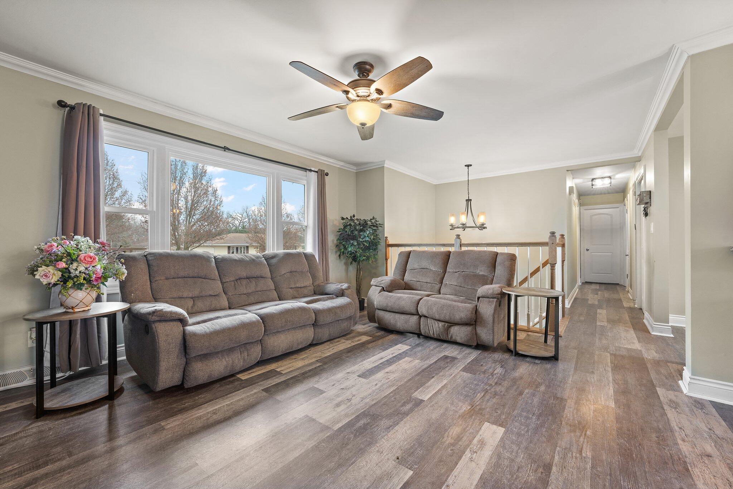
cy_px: 244
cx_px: 366
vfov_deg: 81.2
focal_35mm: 14
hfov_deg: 104.3
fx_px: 285
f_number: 9
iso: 320
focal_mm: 14
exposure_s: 1.3
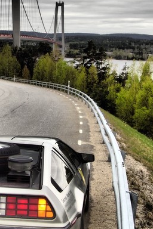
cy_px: 78
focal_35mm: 79
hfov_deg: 16.9
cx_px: -1
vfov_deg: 25.6
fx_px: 504
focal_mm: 6.86
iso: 100
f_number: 3.5
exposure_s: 1/160
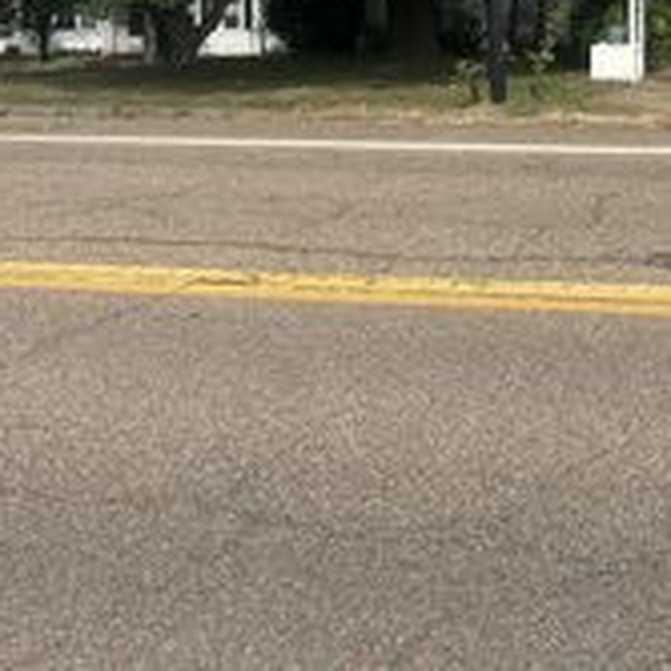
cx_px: 856
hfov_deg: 22.5
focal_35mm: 69
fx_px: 1513
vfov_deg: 23.4
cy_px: -78
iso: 50
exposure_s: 1/3968
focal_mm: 5.7
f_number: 1.5
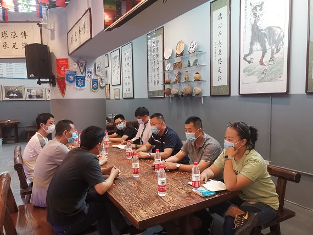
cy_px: 118
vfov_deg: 53.0
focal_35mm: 26
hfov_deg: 67.3
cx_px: 156
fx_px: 235
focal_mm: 4.75
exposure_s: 1/50
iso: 320
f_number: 1.8
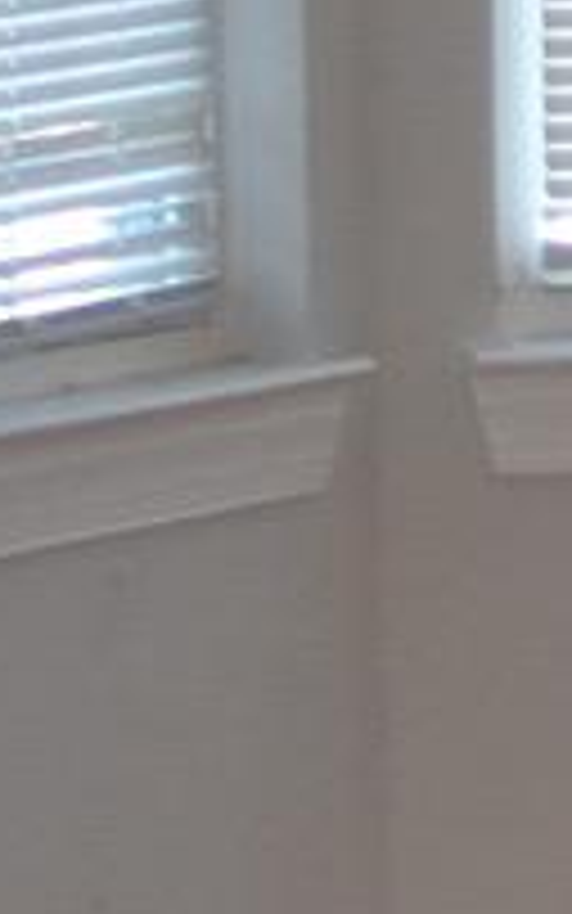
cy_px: 358
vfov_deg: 6.2
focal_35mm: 340
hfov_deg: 3.4
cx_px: 3288
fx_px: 8474
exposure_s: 1/60
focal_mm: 22
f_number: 3.8
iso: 560
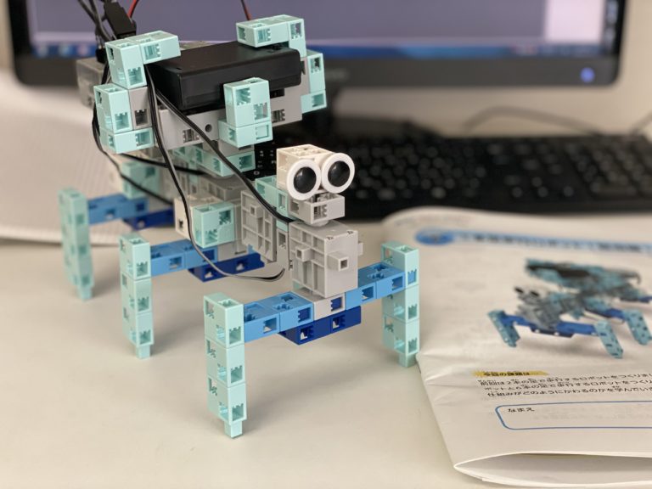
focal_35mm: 52
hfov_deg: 36.8
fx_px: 979
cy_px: 244
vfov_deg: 28.0
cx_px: 326
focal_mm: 6
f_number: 2
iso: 200
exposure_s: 1/120
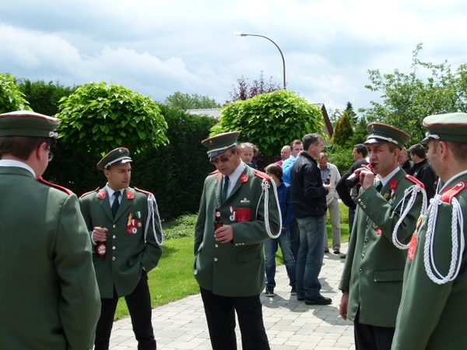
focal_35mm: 44
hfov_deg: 42.9
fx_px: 594
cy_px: 175
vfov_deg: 32.9
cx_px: 234
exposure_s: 1/500
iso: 100
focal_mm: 7.9
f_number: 4
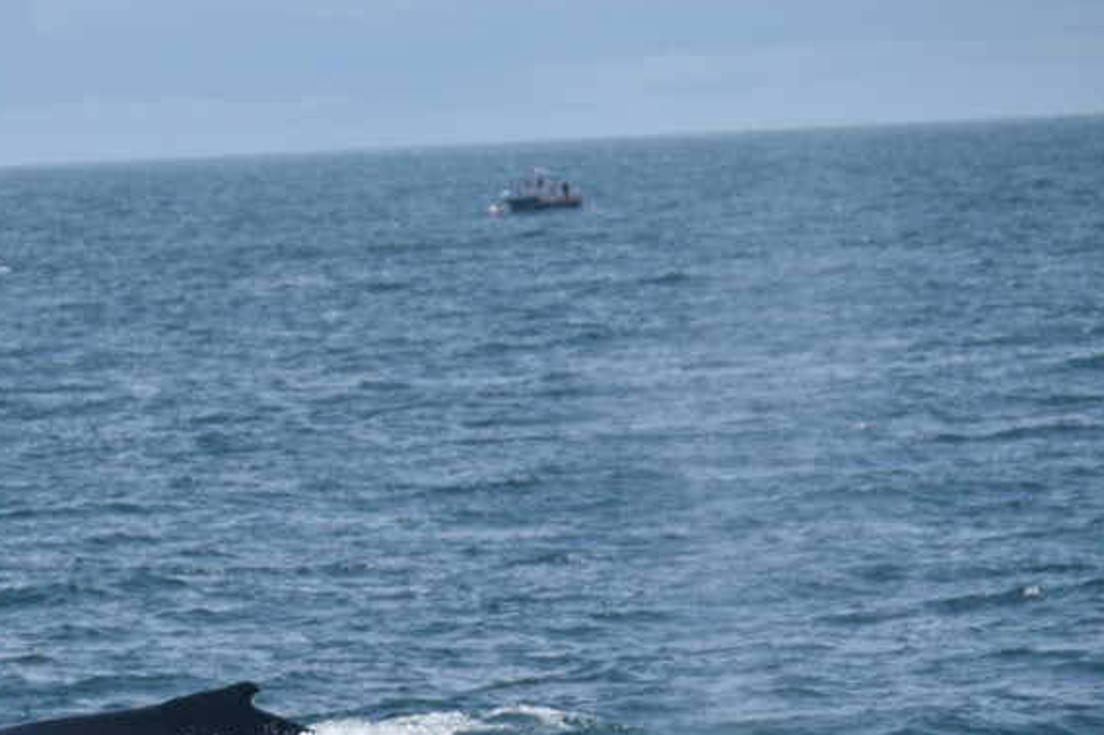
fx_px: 11370
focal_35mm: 371
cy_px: 679
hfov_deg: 5.6
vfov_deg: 3.7
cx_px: 122
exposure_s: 1/1600
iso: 200
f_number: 5.6
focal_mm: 130
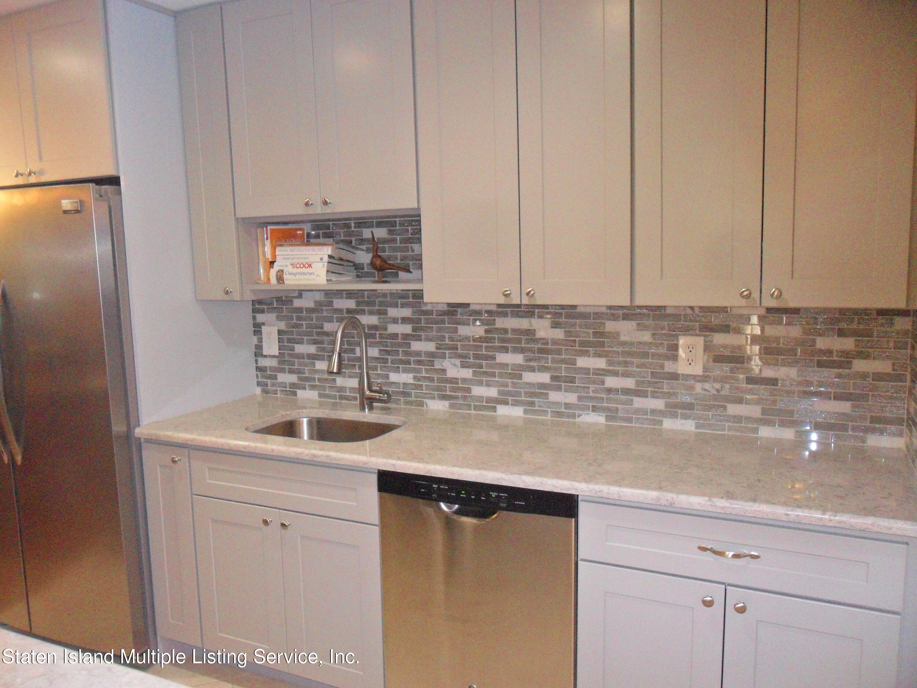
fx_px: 715
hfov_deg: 65.3
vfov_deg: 51.4
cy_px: 344
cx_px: 458
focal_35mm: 27
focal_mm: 4.9
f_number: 3.5
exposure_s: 1/20
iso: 400
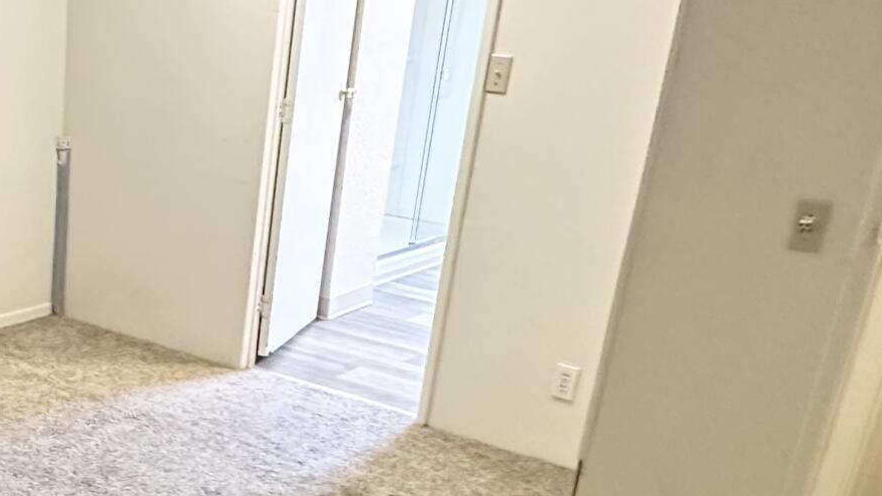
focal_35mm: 52
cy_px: 487
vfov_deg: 22.3
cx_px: 38
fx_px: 1216
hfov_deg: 36.6
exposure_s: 1/60
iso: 400
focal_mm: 2.22
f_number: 2.2
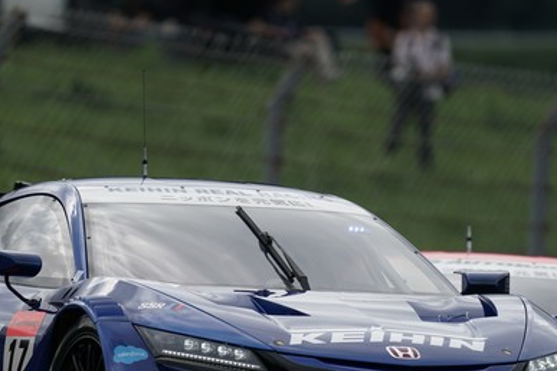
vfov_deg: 1.2
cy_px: 279
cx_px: 206
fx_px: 17281
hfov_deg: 1.8
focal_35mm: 1117
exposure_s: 1/800
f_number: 6.3
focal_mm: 600
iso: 200
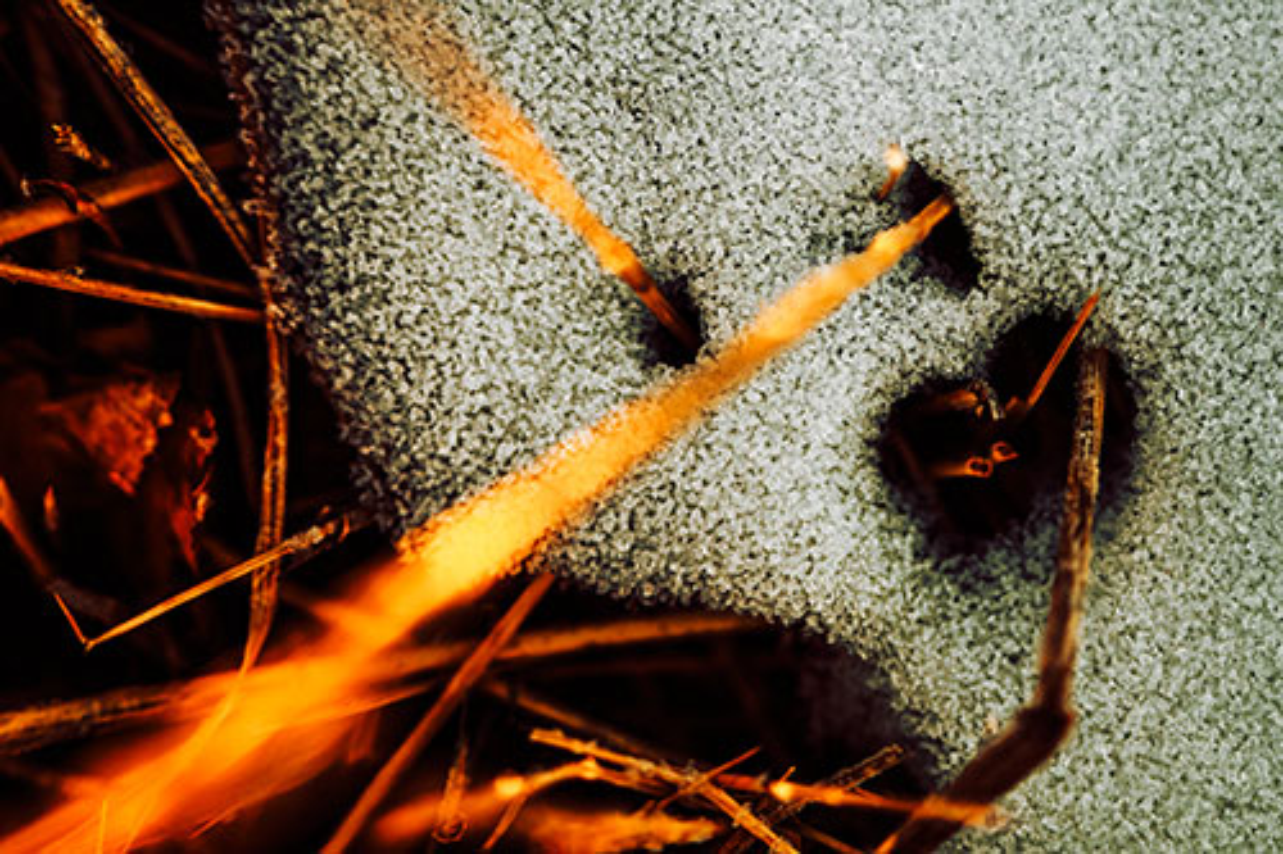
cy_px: 427
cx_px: 642
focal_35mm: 210
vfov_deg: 6.5
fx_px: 7481
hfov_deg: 9.8
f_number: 6.7
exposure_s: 1/1000
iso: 500
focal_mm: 210
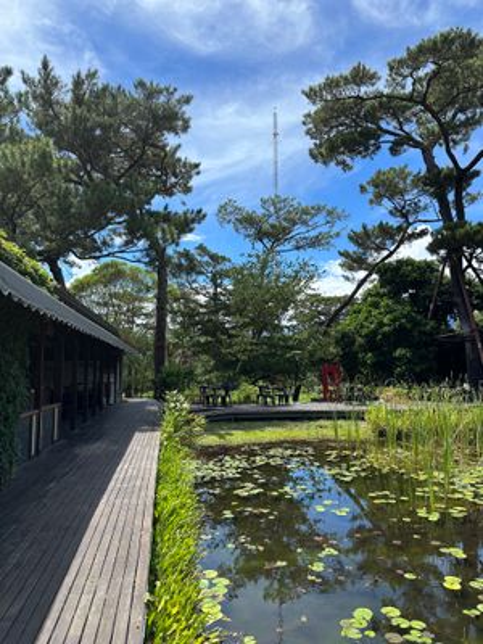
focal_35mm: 24
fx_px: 446
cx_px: 242
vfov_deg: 71.6
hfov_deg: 56.8
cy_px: 322
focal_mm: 6.86
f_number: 1.78
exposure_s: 1/3247
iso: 80
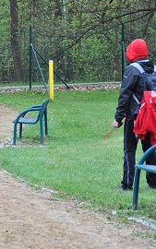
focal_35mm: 277
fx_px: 1882
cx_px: -45
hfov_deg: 4.7
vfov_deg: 7.6
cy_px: 100
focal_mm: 98
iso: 250
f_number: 5.6
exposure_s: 1/125
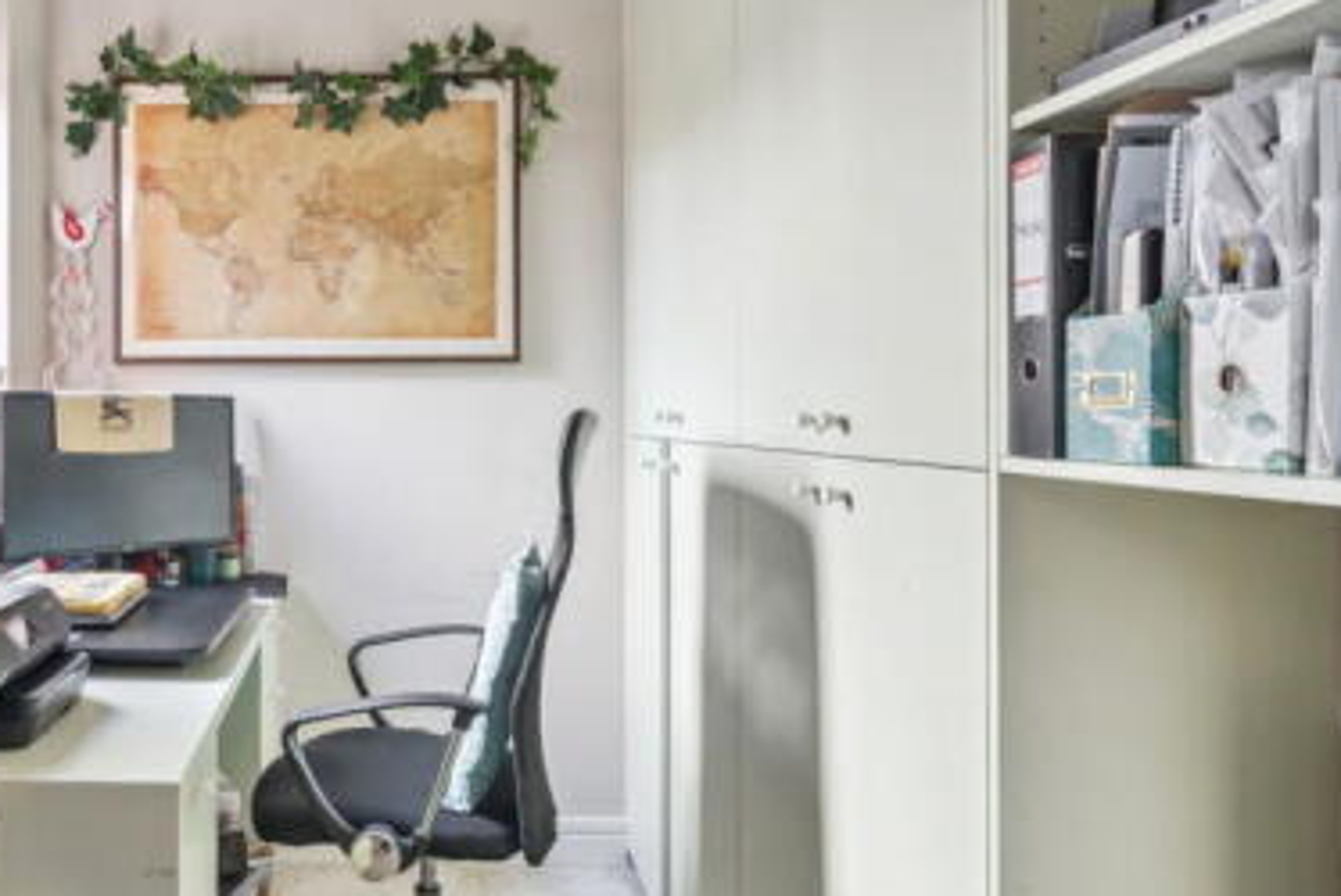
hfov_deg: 61.4
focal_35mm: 28
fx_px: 1044
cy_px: 428
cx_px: 321
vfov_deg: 46.5
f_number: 11
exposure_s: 1/5
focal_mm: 16
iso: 640
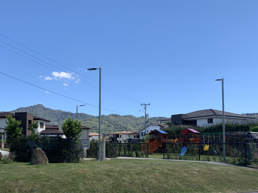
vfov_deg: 38.2
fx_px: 276
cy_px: 130
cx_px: 79
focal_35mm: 37
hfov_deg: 49.0
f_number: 1.8
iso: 25
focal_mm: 4.25
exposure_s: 1/1406
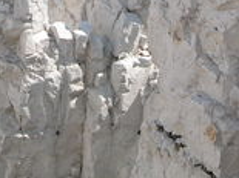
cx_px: 31
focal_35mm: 191
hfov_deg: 10.3
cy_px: -44
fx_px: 1318
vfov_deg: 7.7
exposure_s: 1/388
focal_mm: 18.8
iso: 100
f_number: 6.7
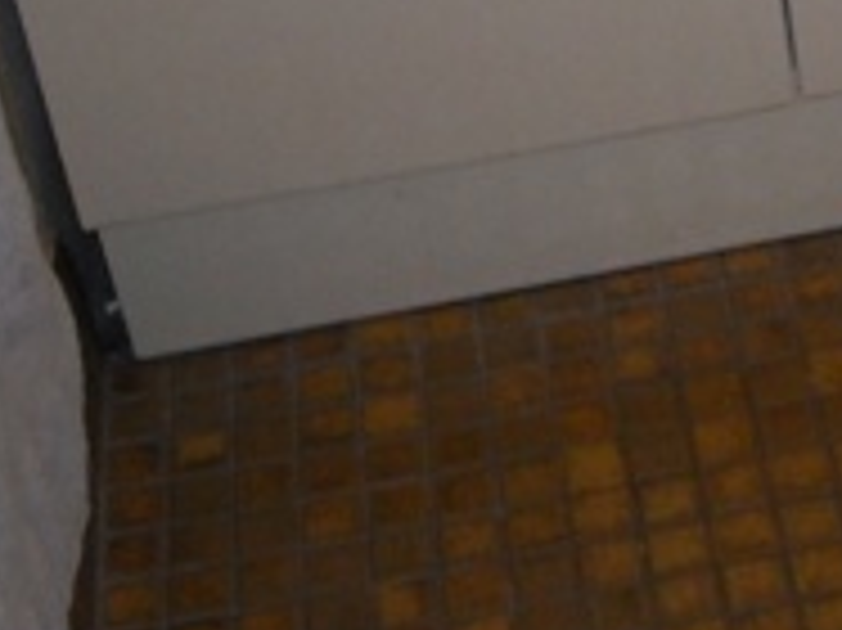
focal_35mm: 120
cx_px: 977
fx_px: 2917
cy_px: -392
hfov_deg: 15.9
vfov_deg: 11.7
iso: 200
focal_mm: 5.7
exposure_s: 1/60
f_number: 2.8
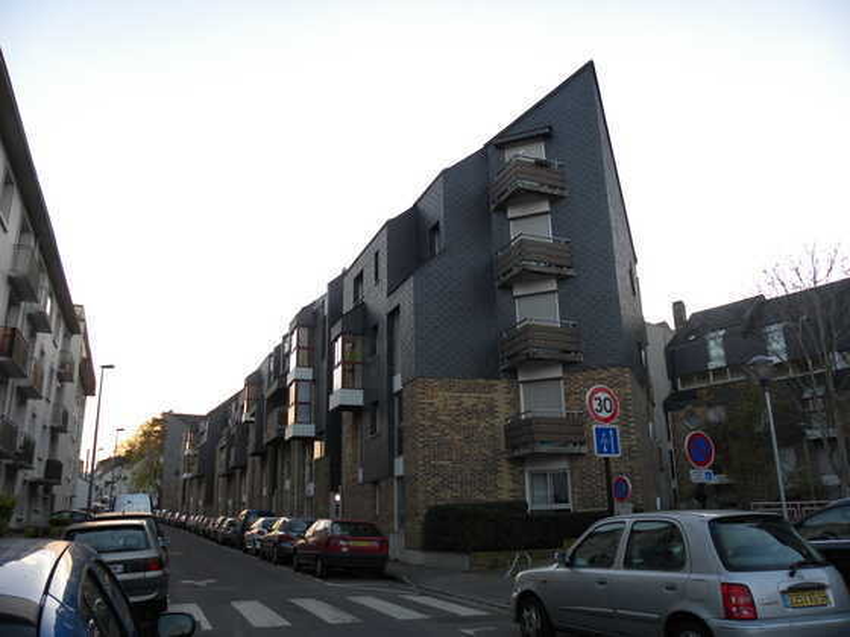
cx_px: 425
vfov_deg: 48.2
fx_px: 712
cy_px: 318
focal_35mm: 29
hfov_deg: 61.7
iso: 64
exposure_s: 1/92.3
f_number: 3.2
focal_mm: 5.2
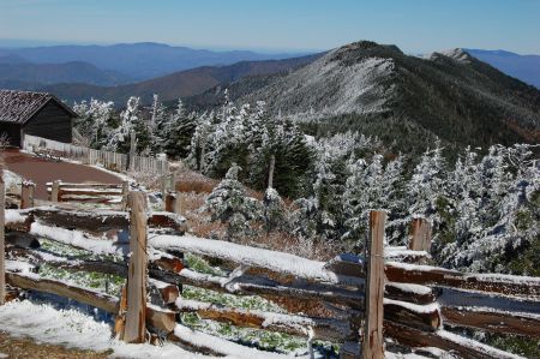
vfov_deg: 23.7
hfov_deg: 35.1
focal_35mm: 57
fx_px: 854
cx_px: 270
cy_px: 180
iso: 200
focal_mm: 38
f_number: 11
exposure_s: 1/500
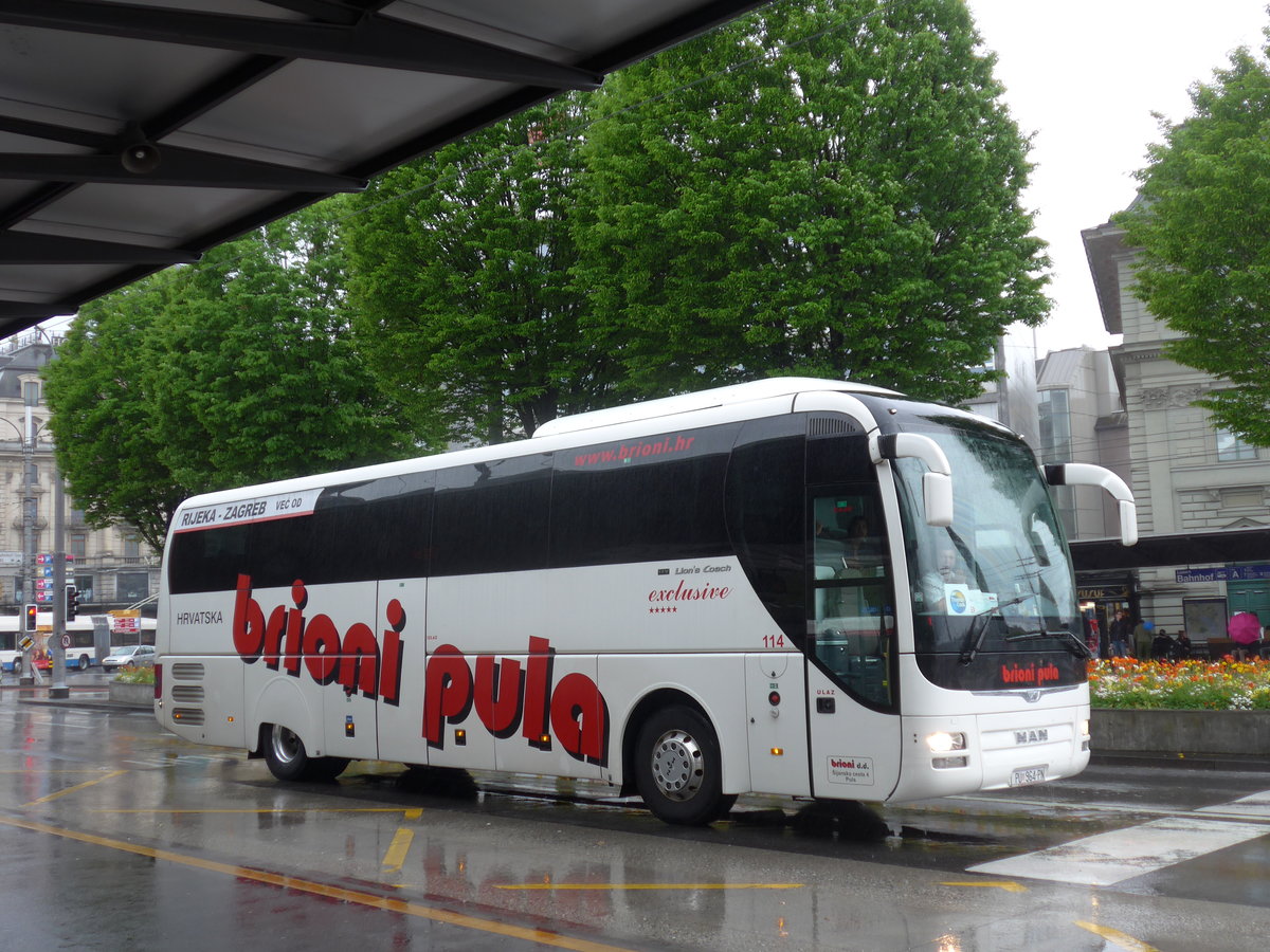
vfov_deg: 36.8
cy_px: 476
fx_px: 1431
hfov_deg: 47.9
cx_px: 635
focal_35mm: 39
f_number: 2.5
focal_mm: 8
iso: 80
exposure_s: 1/100
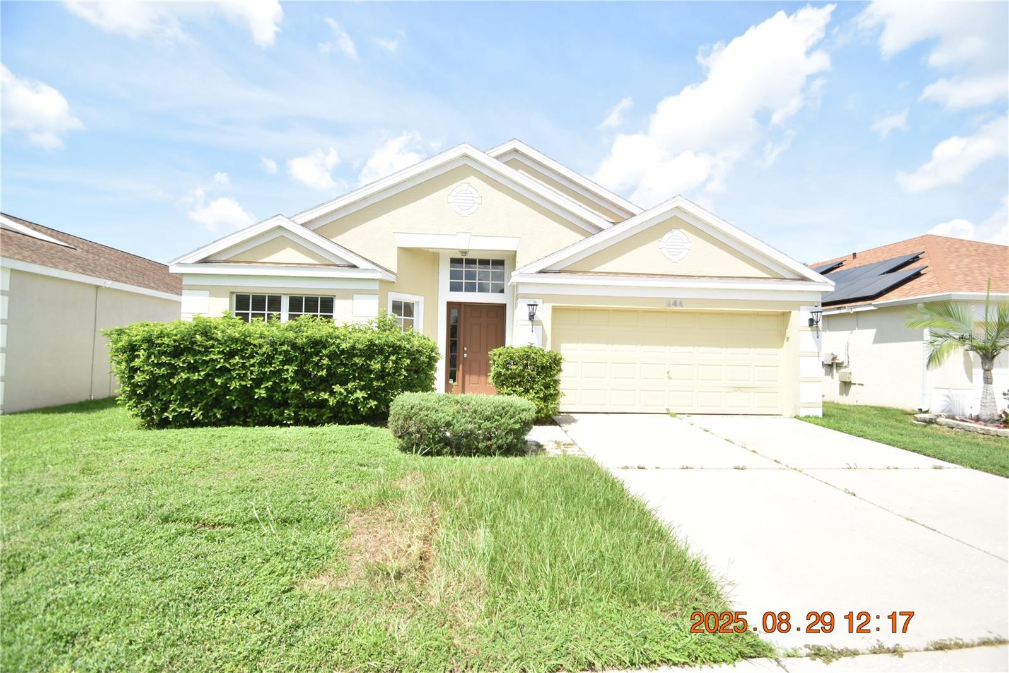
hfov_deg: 100.4
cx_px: 504
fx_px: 420
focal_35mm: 15
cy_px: 336
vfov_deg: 77.3
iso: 800
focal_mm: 10
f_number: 3.5
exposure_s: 1/4000
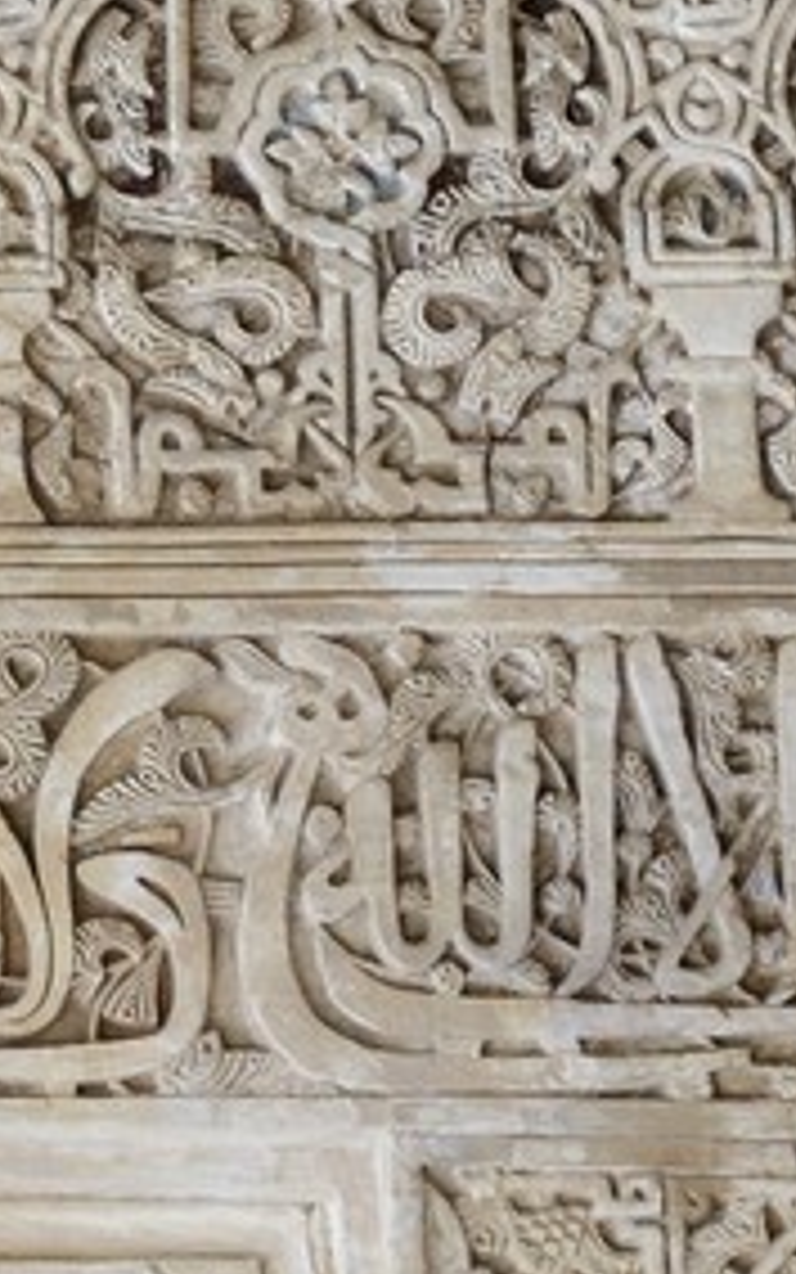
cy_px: 932
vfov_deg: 6.5
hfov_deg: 4.0
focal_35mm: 322
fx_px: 11171
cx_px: -1500
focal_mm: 56
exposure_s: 1/60
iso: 1600
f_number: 4
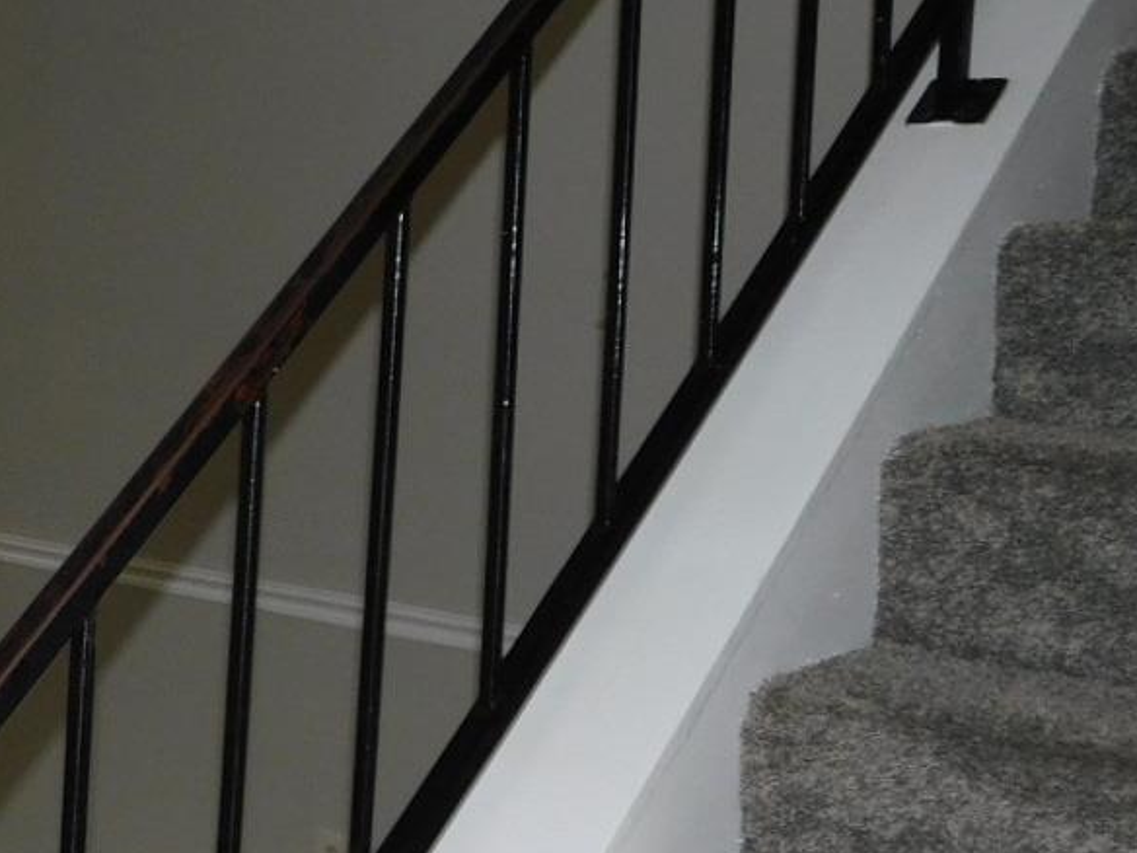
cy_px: 541
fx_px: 2069
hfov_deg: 28.9
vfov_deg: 23.2
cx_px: 23
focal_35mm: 63
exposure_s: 1/30
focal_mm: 4
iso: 200
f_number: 3
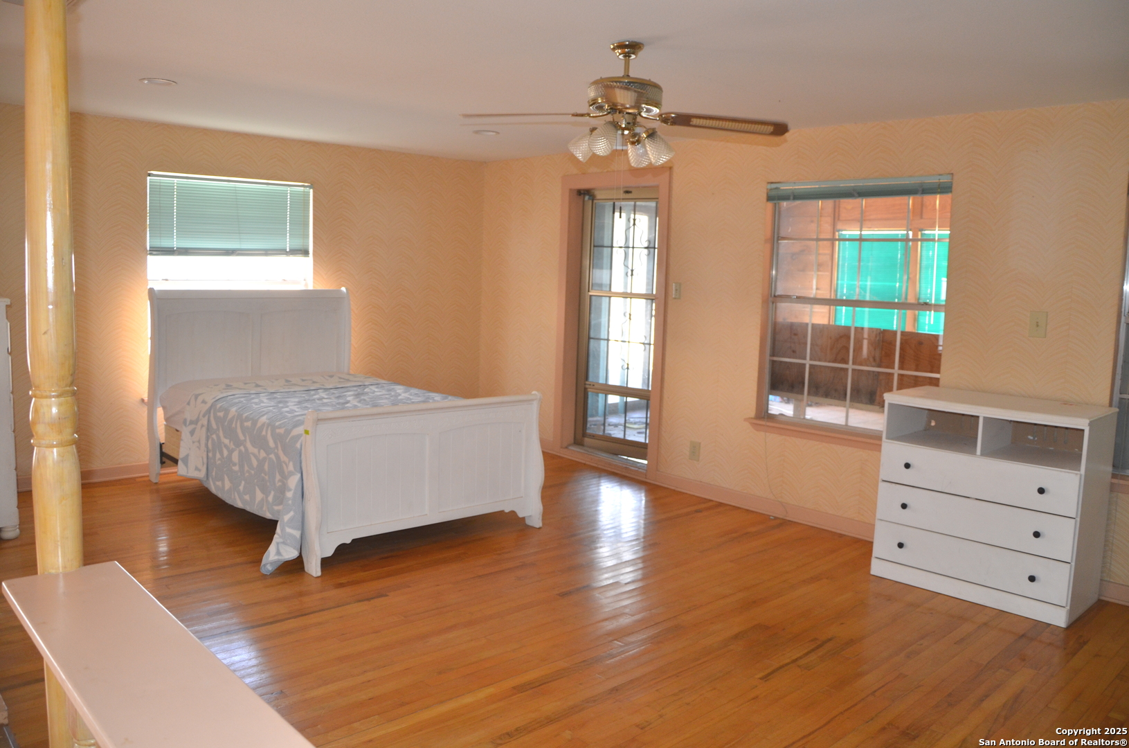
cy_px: 374
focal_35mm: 27
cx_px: 564
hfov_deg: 67.5
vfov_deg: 47.7
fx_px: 845
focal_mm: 18
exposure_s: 1/60
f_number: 3.5
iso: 640
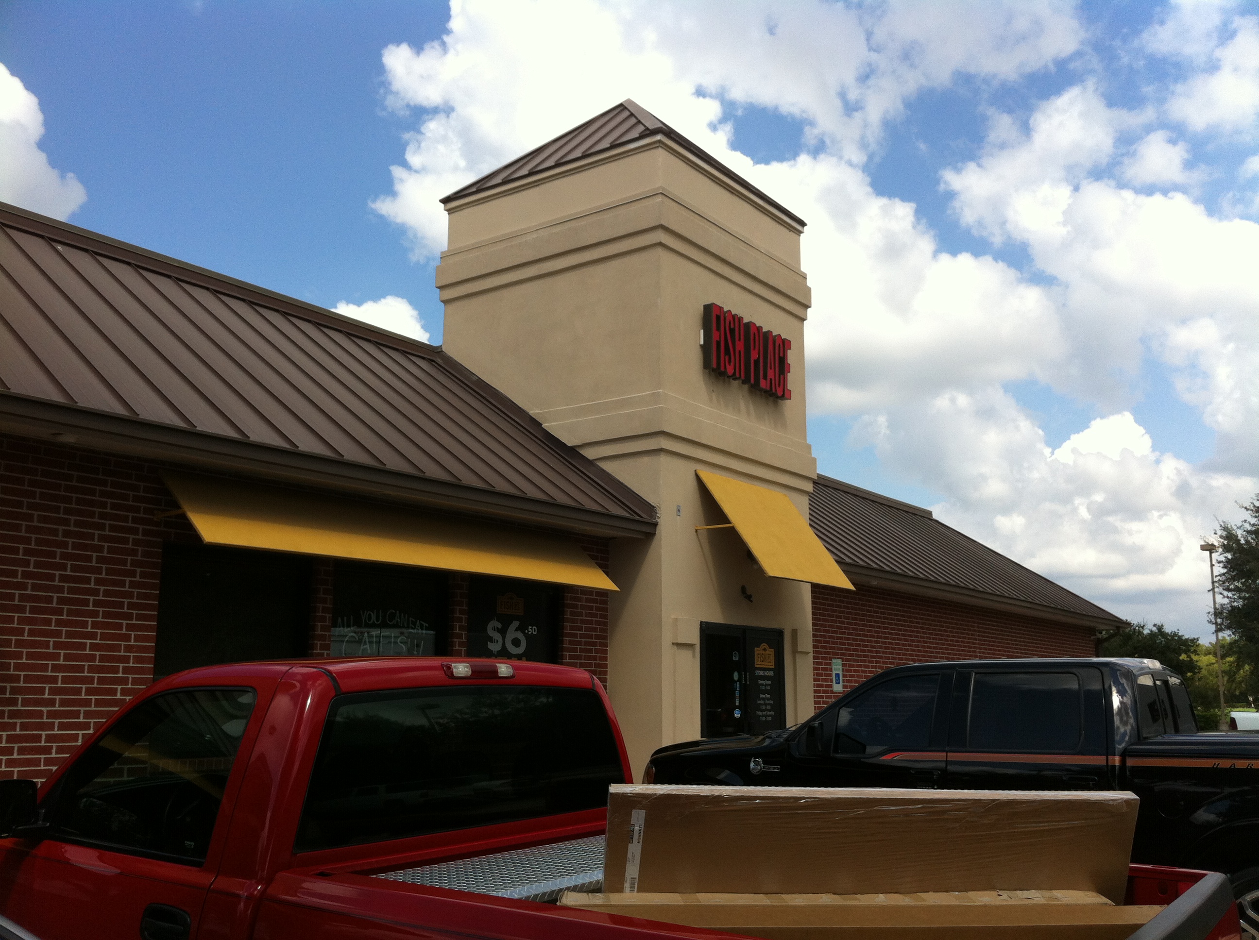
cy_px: 470
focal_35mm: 35
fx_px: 1271
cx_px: 630
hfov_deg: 52.7
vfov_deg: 40.6
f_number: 2.8
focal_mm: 3.85
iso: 80
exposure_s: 1/1312
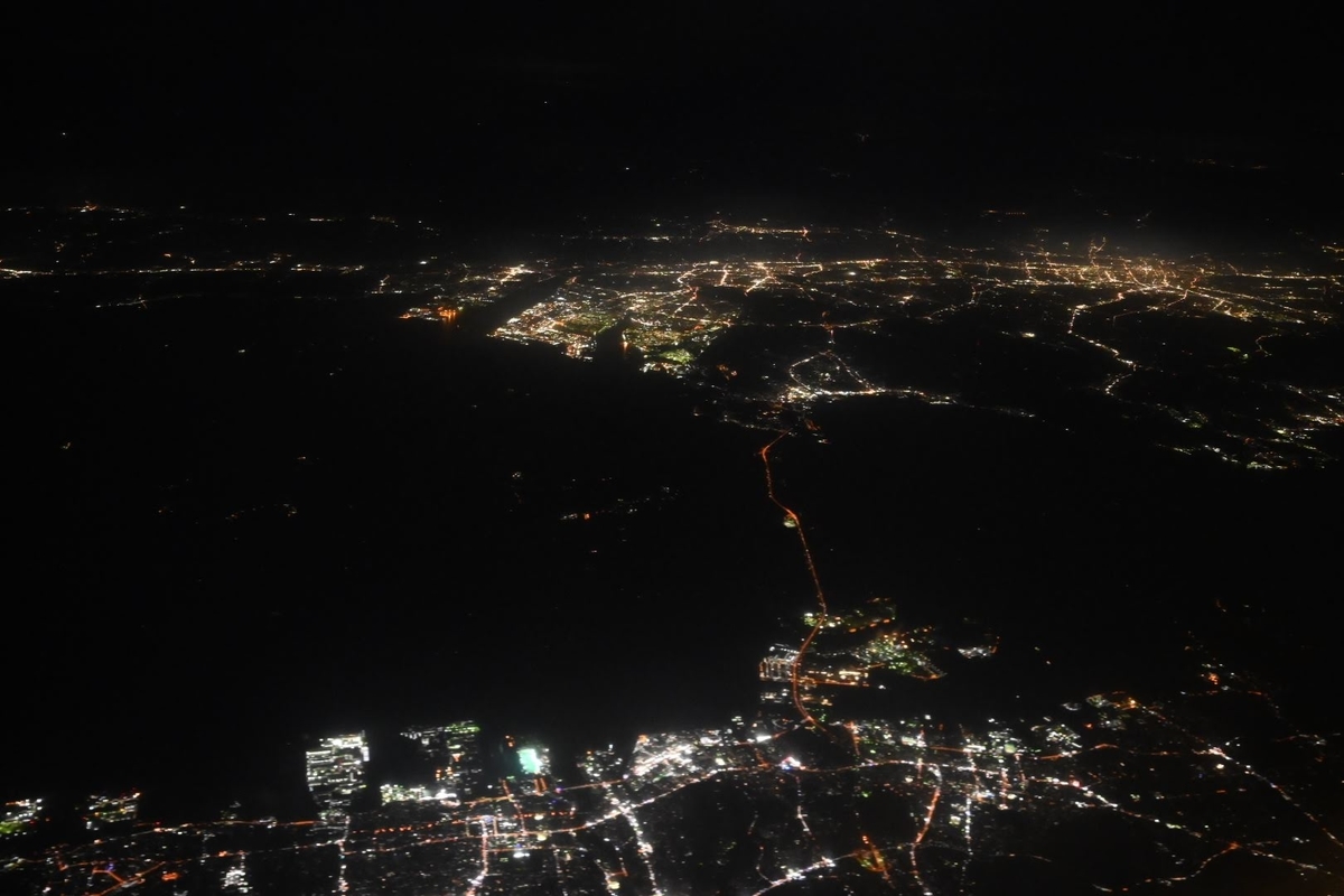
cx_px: 672
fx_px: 1288
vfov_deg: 38.4
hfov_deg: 55.1
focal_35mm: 34
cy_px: 448
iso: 10000
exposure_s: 1/10
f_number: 4
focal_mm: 34.5
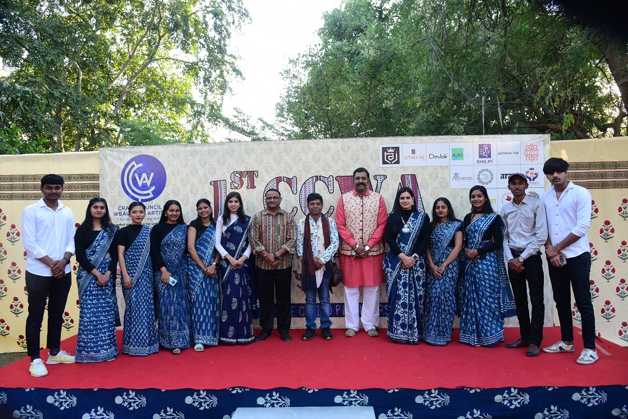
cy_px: 210
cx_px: 314
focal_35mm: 24
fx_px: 419
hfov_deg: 73.7
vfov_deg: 53.1
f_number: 5.6
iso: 1250
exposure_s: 1/200
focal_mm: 24
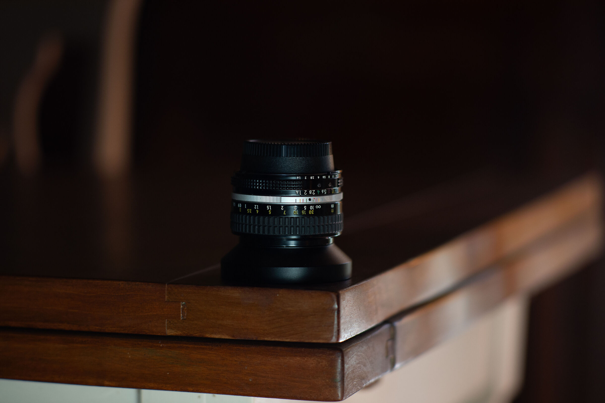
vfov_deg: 13.0
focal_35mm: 105
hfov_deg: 19.5
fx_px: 1763
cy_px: 202
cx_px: 302
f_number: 2.5
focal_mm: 105
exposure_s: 1/250
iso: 800
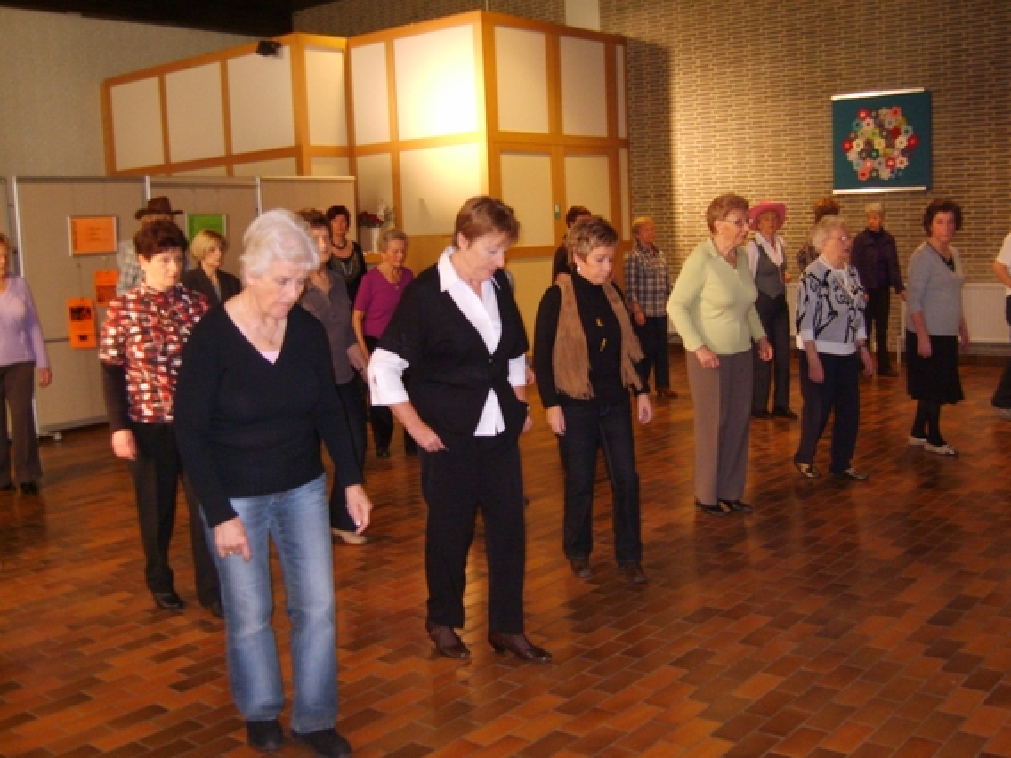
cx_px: 529
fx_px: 1081
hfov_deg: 50.1
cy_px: 365
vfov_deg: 38.7
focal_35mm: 37
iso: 235
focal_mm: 7.4
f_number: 2.8
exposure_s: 1/30
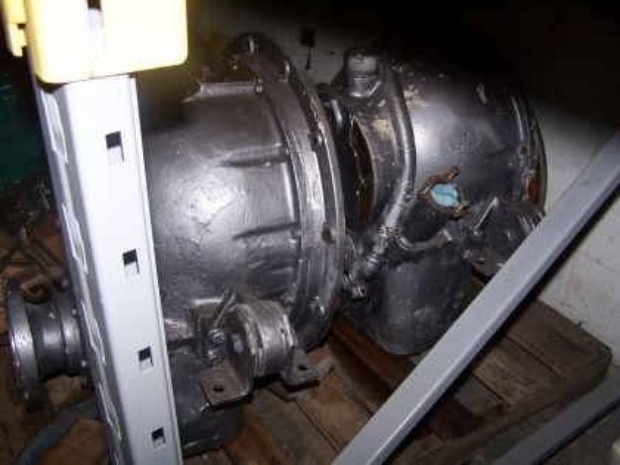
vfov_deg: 37.7
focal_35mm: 38
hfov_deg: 49.0
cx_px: 310
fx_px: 681
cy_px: 232
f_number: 2.8
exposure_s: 1/60
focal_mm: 6.3
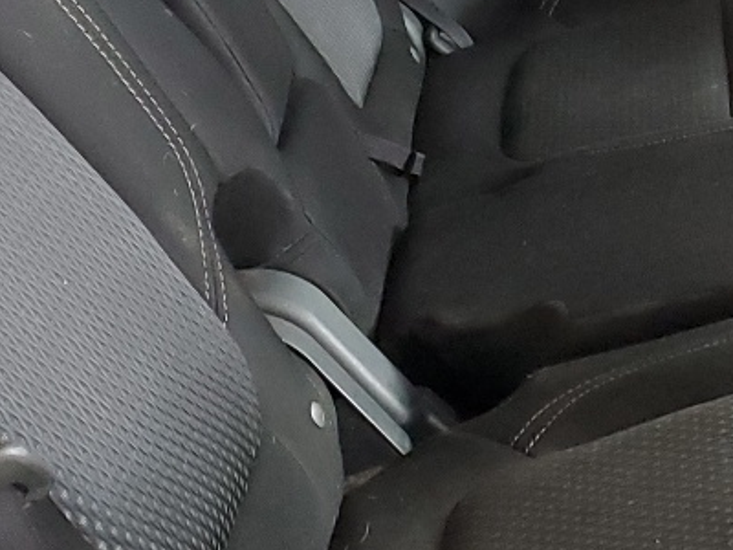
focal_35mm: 104
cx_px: 759
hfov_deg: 18.3
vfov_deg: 14.1
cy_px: 103
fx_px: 2202
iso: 312
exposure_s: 1/17
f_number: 1.5
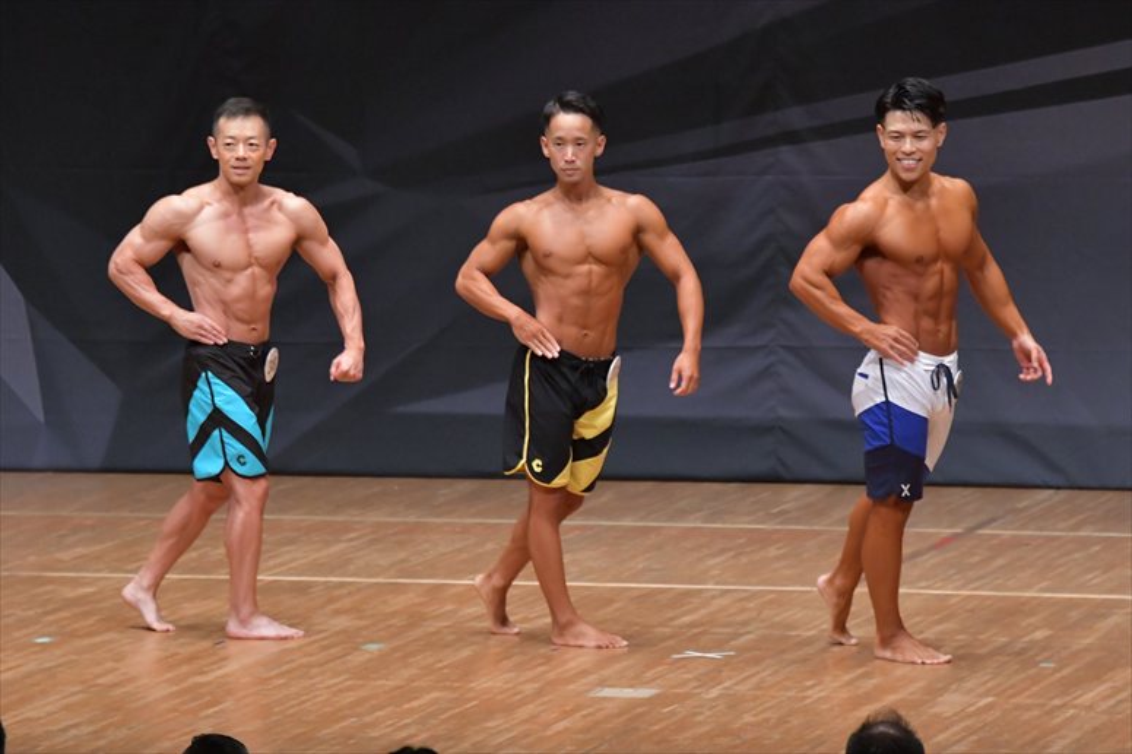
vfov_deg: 5.4
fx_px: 8015
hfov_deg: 8.1
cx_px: 566
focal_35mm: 255
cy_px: 377
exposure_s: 1/400
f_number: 5.6
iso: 6400
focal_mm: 170
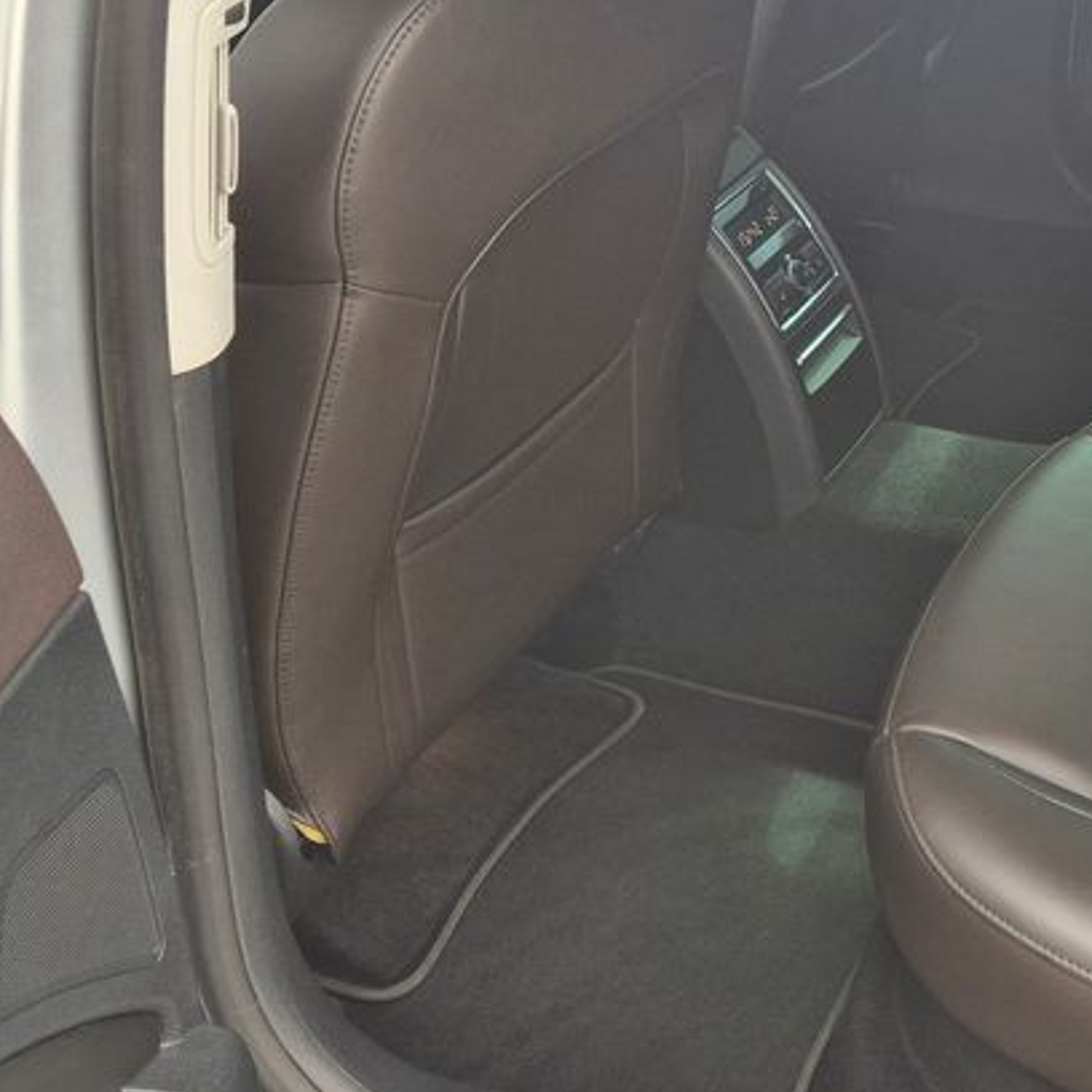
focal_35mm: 51
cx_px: 1132
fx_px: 1820
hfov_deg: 30.6
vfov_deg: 32.7
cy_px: 254
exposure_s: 1/180
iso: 50
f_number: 1.8
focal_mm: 5.4
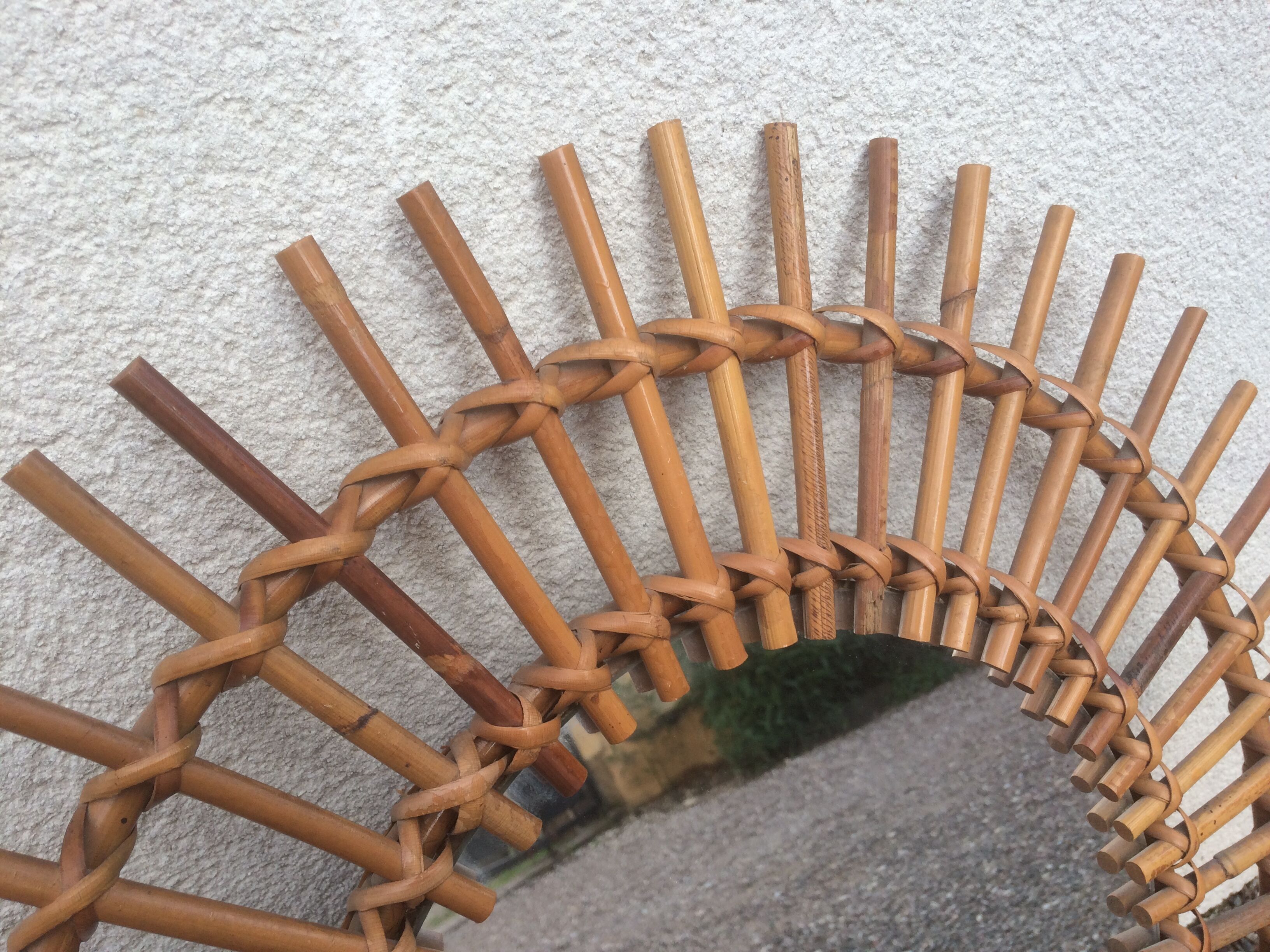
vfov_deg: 48.2
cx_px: 635
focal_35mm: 29
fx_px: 1064
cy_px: 476
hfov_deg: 61.7
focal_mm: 4.15
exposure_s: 1/201
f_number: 2.2
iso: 32
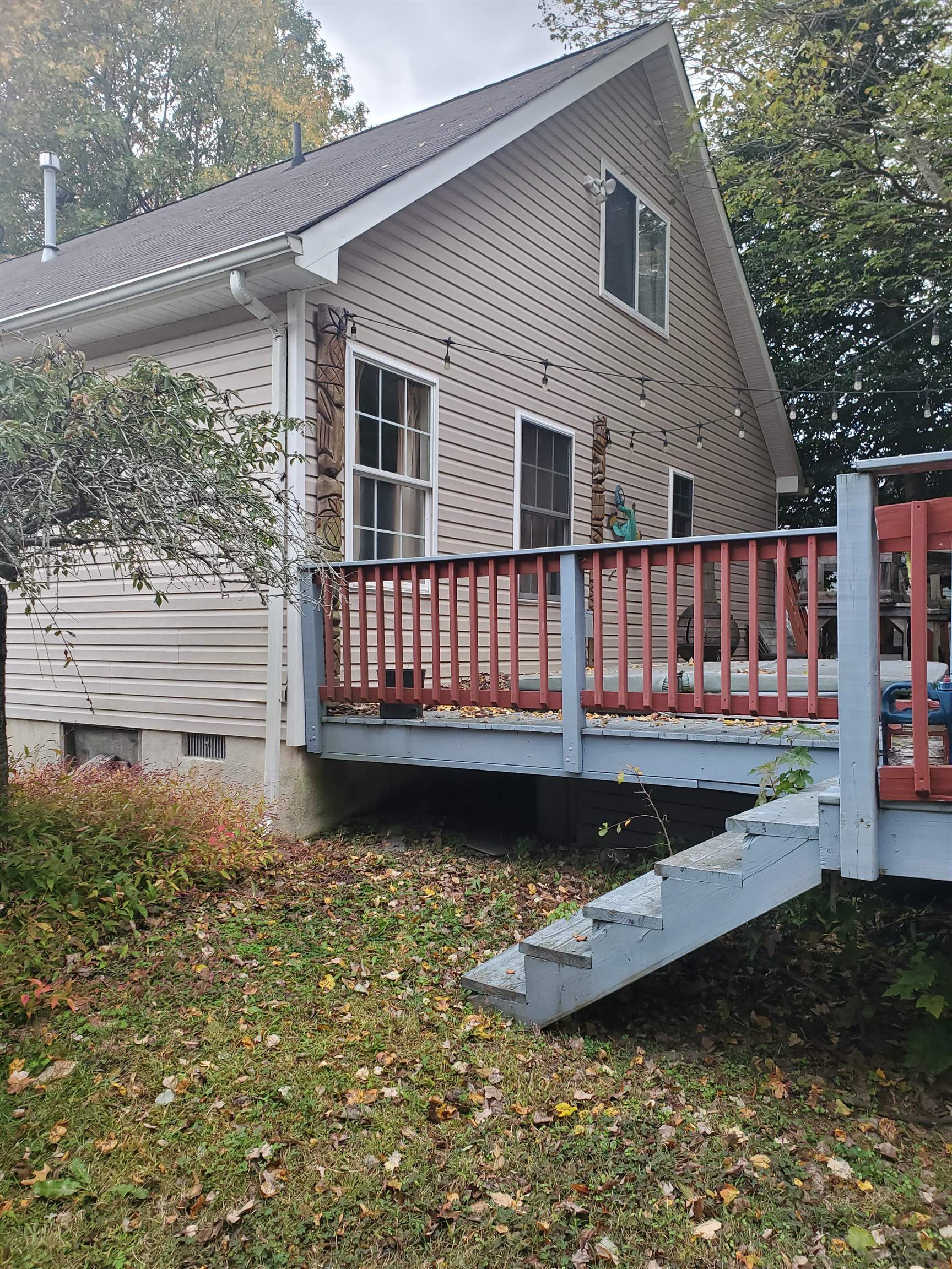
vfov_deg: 67.3
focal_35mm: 26
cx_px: 476
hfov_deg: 53.1
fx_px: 953
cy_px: 634
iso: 125
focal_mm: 4.3
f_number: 2.4
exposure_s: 1/120
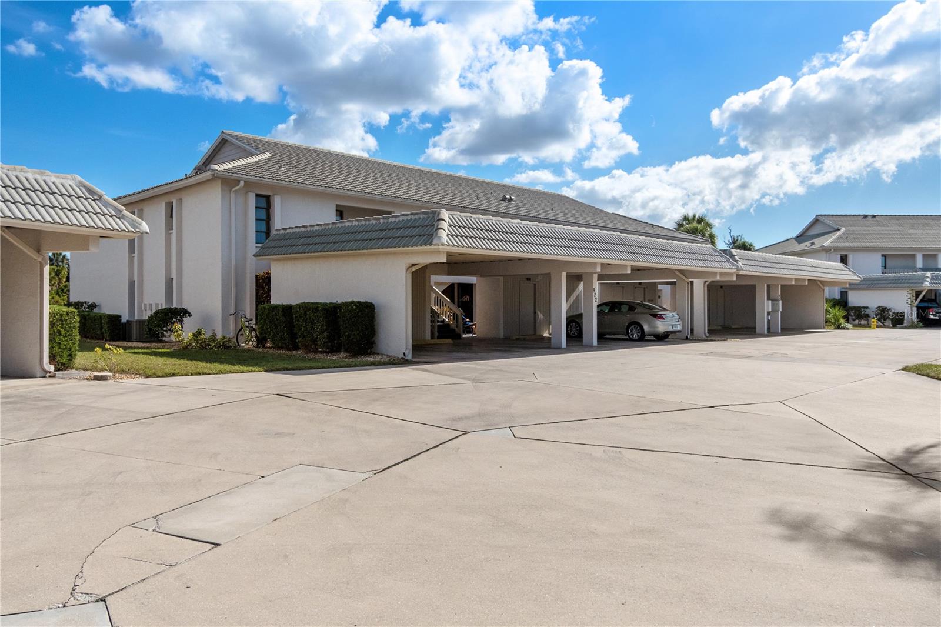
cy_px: 314
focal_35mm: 25
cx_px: 470
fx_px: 653
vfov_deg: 51.3
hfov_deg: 71.5
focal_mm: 17
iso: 640
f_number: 7.1
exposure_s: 1/5000
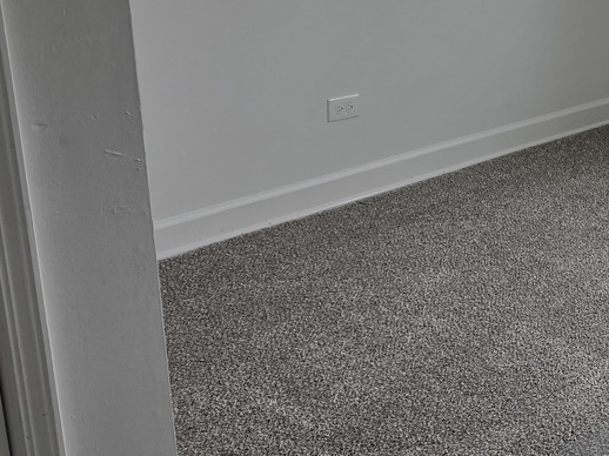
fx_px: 1125
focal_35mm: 64
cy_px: 176
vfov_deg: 22.9
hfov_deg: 26.3
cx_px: 765
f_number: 1.7
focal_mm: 6.3
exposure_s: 1/120
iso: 200
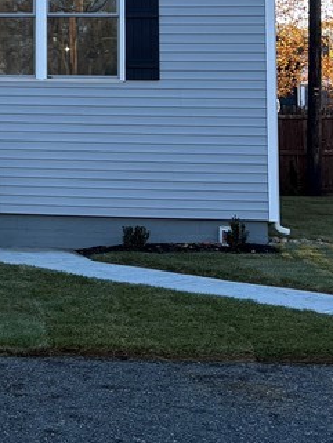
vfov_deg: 22.8
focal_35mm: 83
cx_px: -181
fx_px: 1064
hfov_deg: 16.1
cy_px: 25
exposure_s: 1/920
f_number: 1.6
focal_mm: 5.96
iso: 50
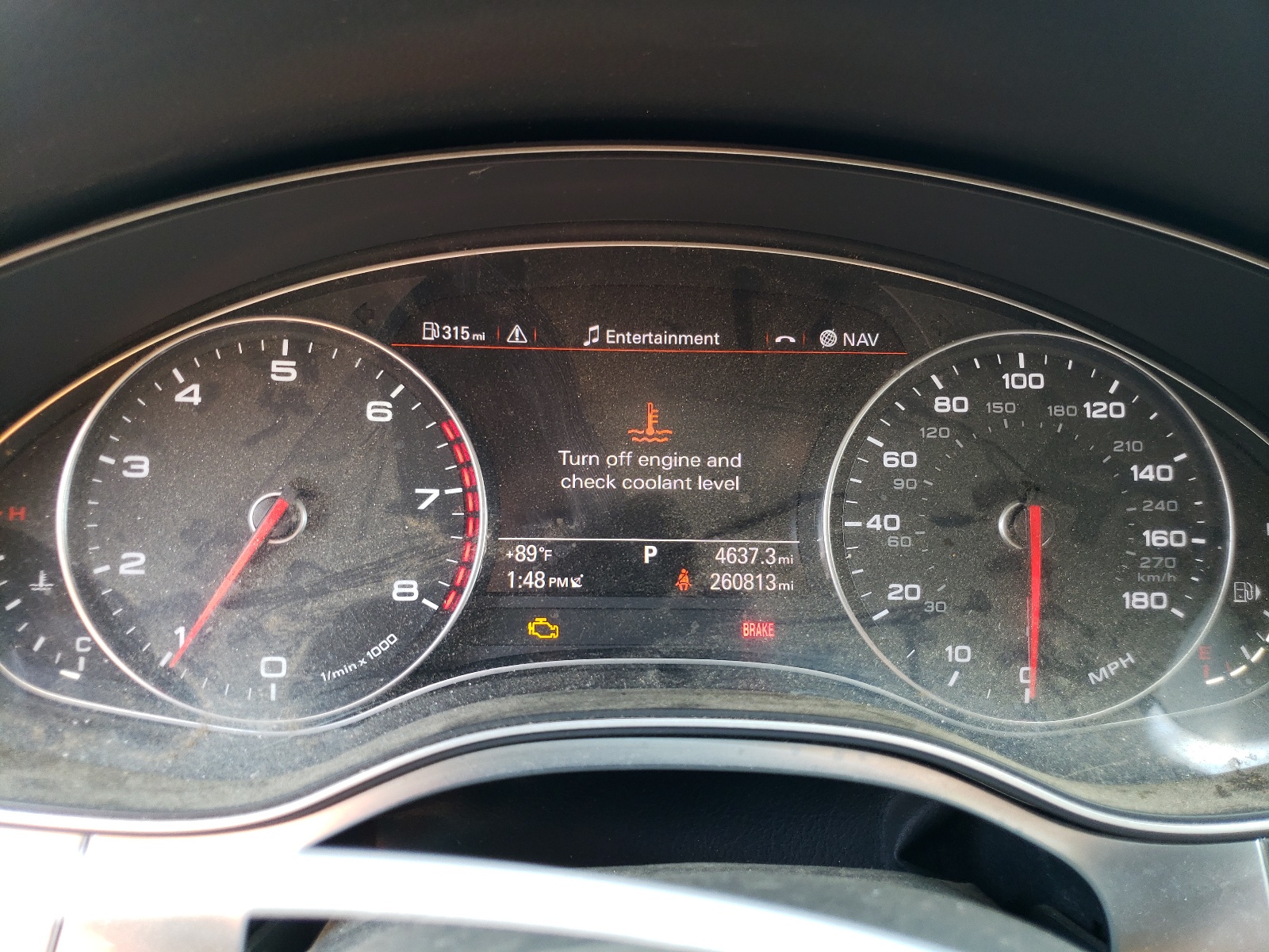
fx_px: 953
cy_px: 476
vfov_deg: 53.1
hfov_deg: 67.3
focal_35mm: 26
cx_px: 634
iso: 52
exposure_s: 1/50
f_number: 1.5
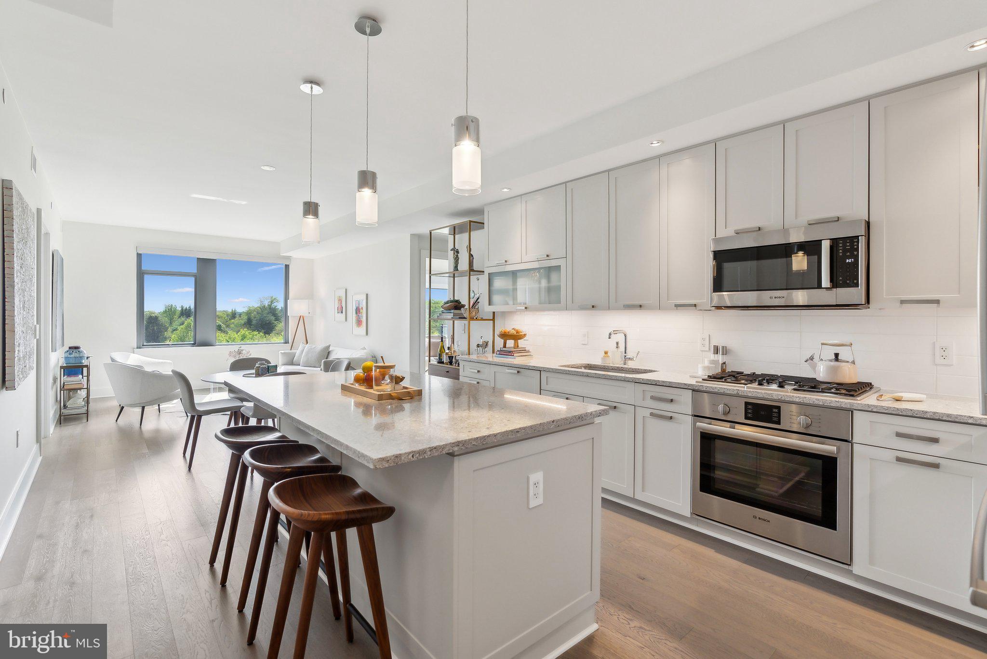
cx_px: 494
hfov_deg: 96.7
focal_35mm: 16
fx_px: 439
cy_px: 330
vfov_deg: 73.8
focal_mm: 16
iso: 250
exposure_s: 1/80
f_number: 4
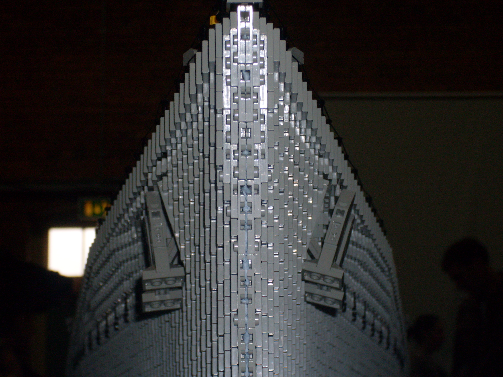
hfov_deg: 17.3
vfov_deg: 13.0
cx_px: 252
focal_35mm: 114
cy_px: 188
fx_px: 1657
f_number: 5.2
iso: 100
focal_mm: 18.9
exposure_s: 1/60
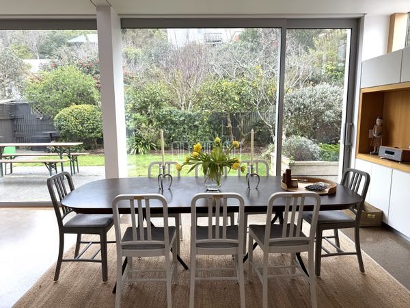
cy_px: 154
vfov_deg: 56.8
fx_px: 284
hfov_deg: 71.6
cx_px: 205
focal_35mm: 24
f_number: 1.78
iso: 64
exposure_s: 1/284
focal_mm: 6.76
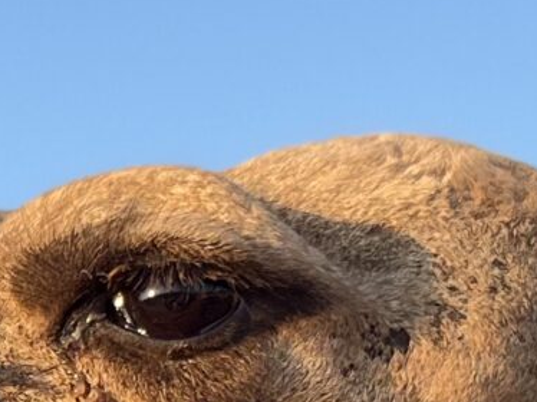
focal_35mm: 178
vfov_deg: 8.2
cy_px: 484
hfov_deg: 10.8
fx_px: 2760
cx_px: -190
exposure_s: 1/513
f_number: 1.6
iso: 50
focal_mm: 5.1
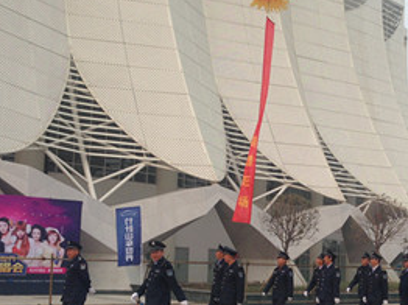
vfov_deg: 23.1
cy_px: 209
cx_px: 301
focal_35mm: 63
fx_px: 742
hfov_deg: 30.3
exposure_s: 1/285
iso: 50
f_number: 2.4
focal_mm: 4.12
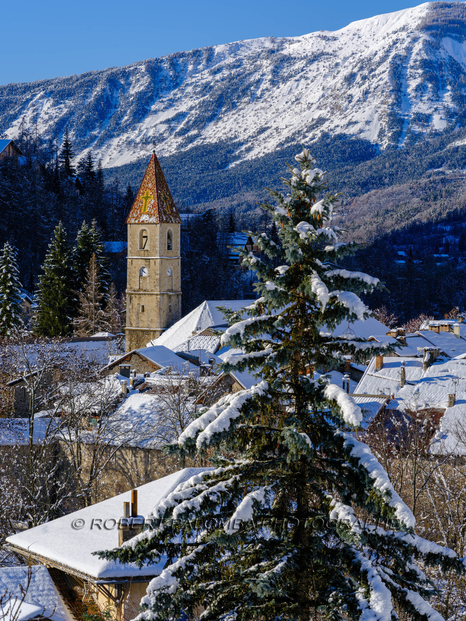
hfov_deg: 10.4
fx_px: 2549
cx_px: 233
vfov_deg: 13.9
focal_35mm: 142
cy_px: 310
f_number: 16
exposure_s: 1/125
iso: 320
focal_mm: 179.8
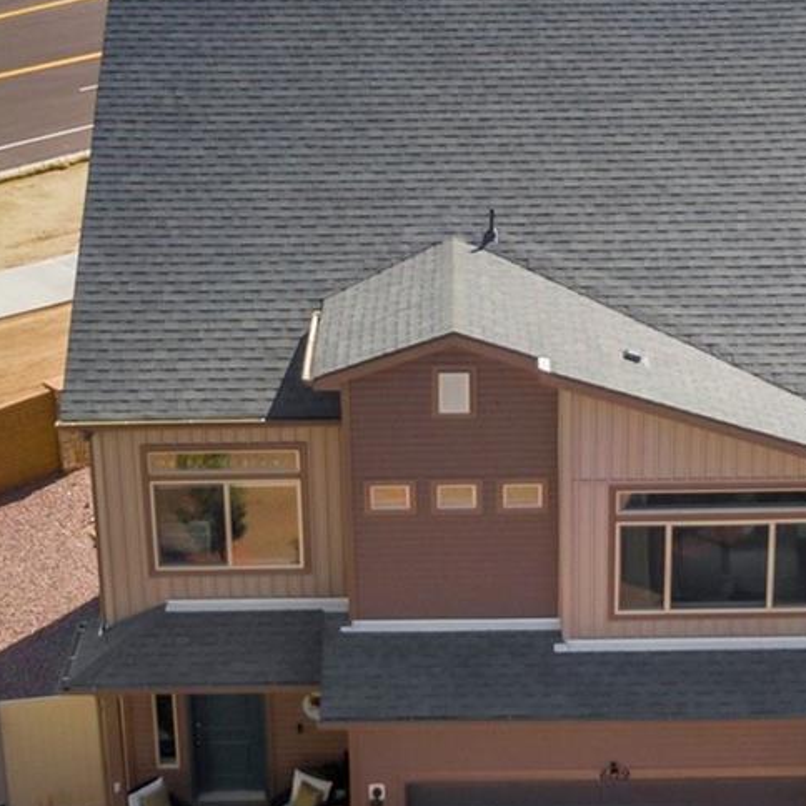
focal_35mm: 76
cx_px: 471
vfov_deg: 22.7
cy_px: 266
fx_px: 2002
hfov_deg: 22.7
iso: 100
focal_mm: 4.68
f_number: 2.9
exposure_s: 1/40
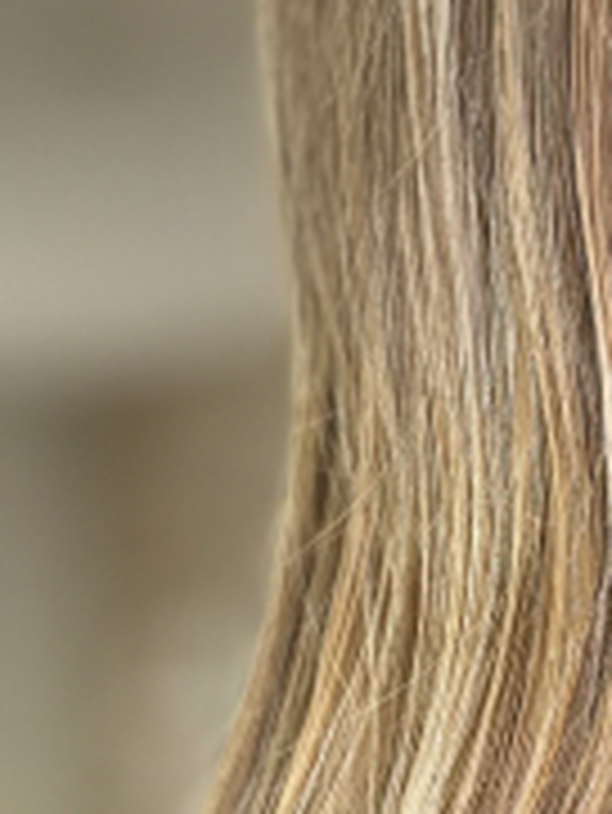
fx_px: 3155
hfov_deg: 10.8
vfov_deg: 14.6
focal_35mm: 134
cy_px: 699
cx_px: 774
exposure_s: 1/111
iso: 32
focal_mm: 4.2
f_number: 1.6
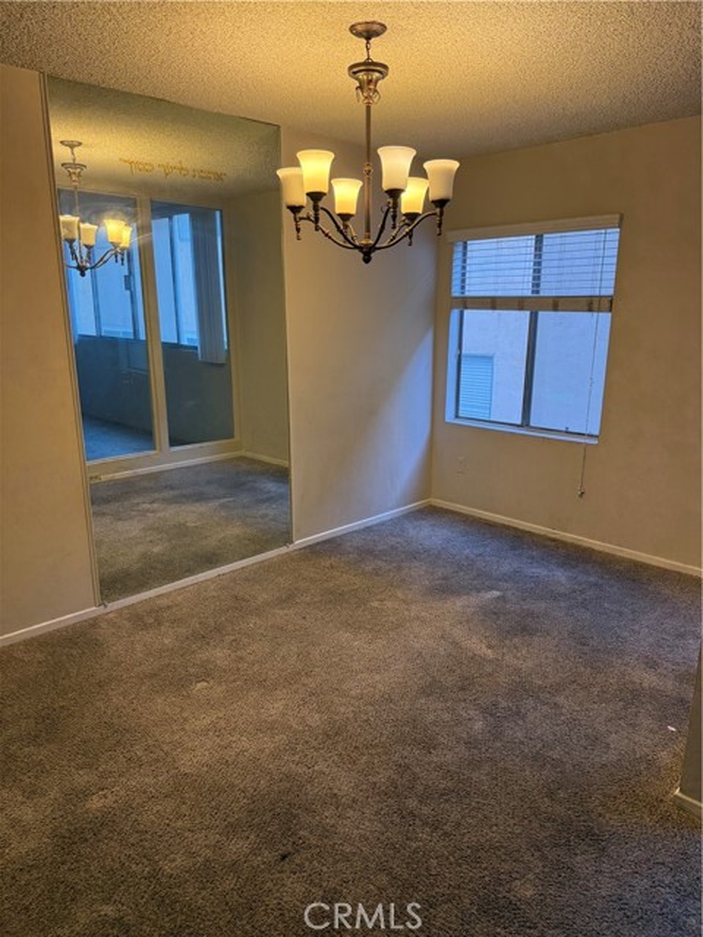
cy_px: 468
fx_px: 650
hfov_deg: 56.8
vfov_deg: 71.6
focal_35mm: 24
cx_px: 352
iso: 200
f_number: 1.78
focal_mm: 6.76
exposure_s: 1/120
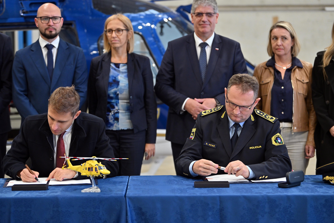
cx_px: 167
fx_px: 974
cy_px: 112
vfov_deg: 13.0
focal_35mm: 105
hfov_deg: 19.5
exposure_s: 1/500
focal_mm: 105
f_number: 2.8
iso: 1250
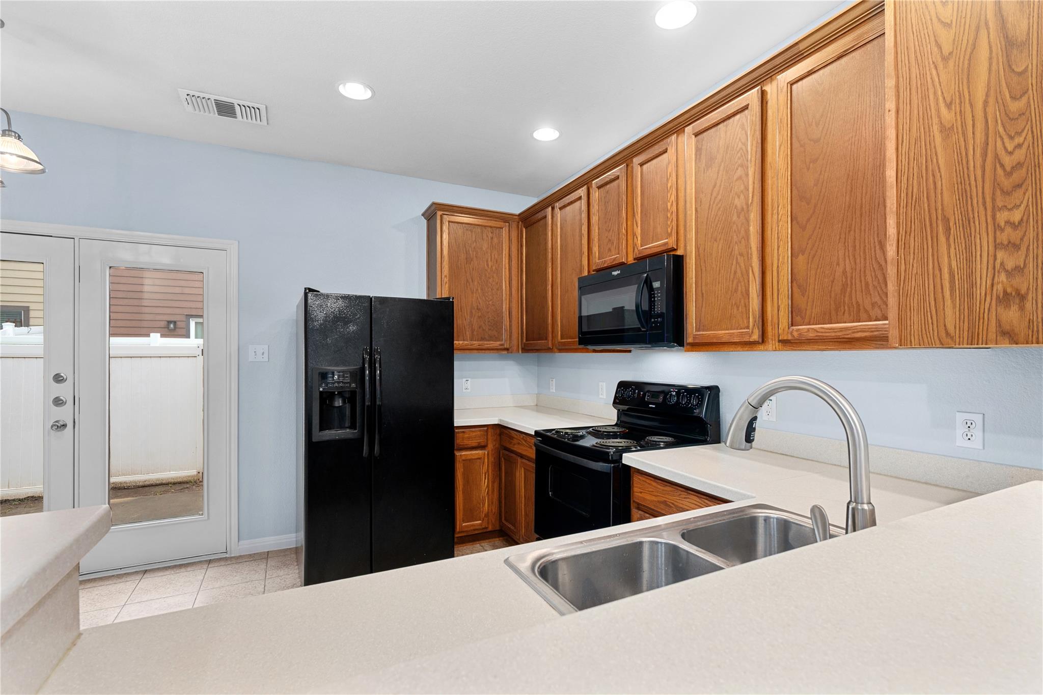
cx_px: 522
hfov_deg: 96.7
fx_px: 463
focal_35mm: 16
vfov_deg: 73.7
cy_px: 348
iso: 800
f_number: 8
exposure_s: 1/5
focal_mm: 16
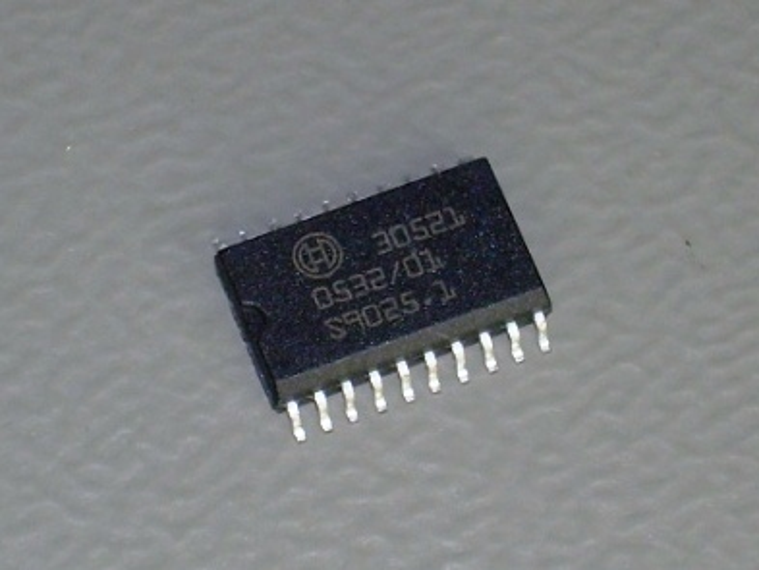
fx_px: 2413
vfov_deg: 13.5
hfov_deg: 17.9
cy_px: 285
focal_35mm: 110
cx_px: 380
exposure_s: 1/60
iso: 50
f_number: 4.9
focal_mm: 18.9
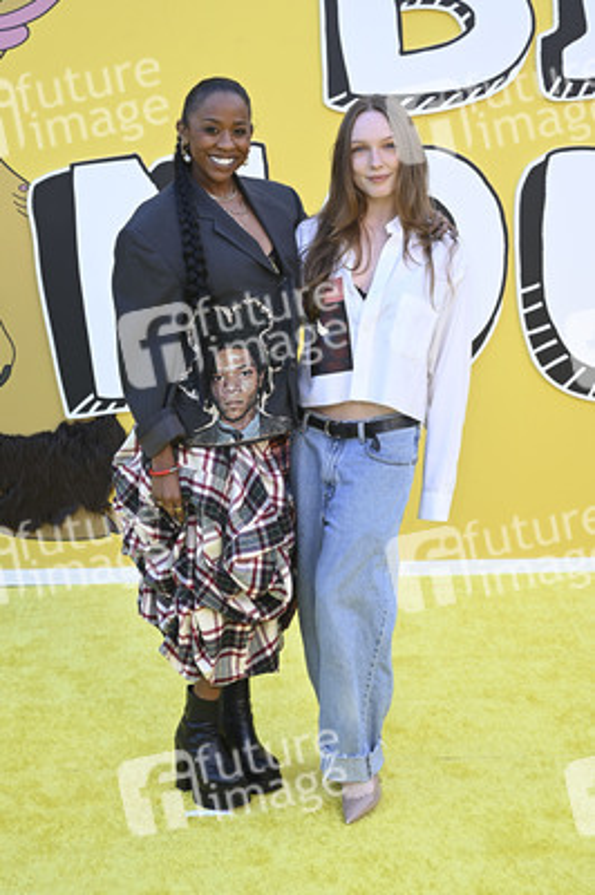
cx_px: 298
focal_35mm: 54
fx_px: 1341
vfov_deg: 36.9
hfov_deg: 25.0
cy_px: 448
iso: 640
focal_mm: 54
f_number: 7.1
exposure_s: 1/200
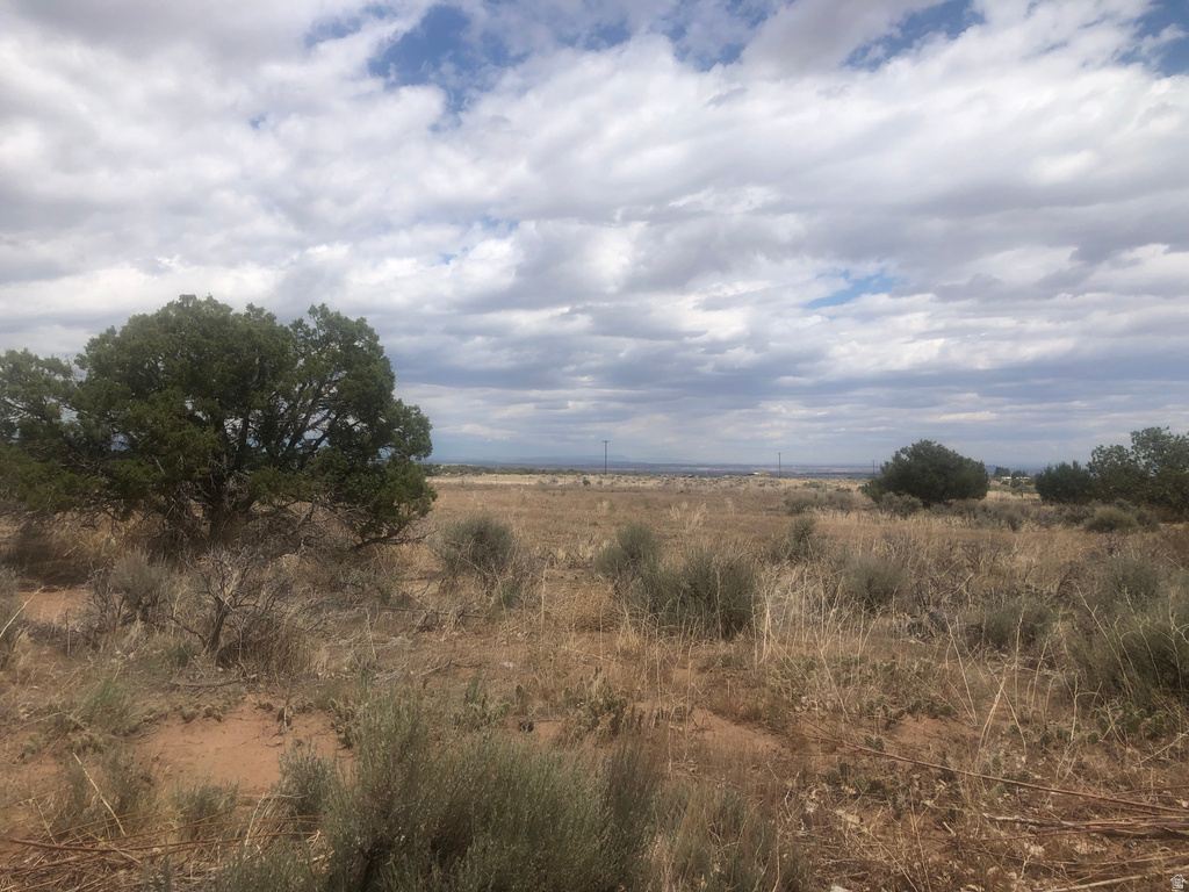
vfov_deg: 49.7
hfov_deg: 63.4
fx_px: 962
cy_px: 446
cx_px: 594
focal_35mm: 28
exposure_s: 1/4049
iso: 20
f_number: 1.8
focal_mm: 3.99
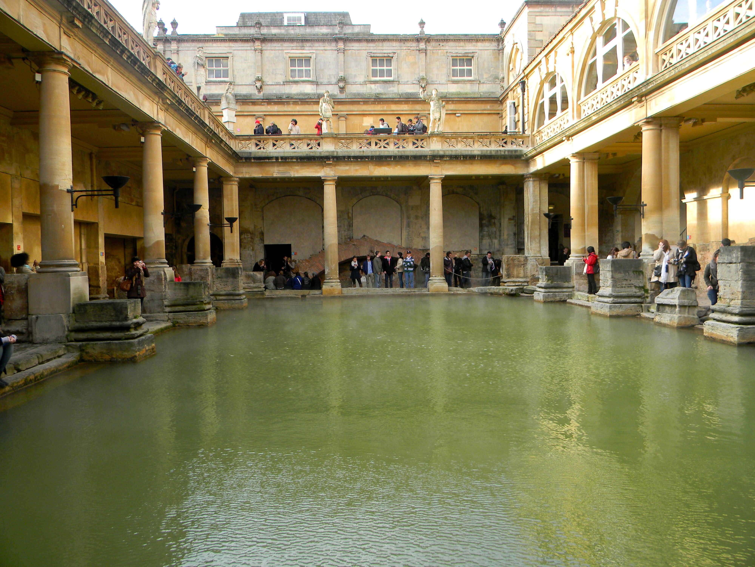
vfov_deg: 49.7
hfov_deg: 63.4
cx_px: 378
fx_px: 611
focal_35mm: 28
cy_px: 284
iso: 80
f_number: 3.5
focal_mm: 5
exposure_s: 1/85
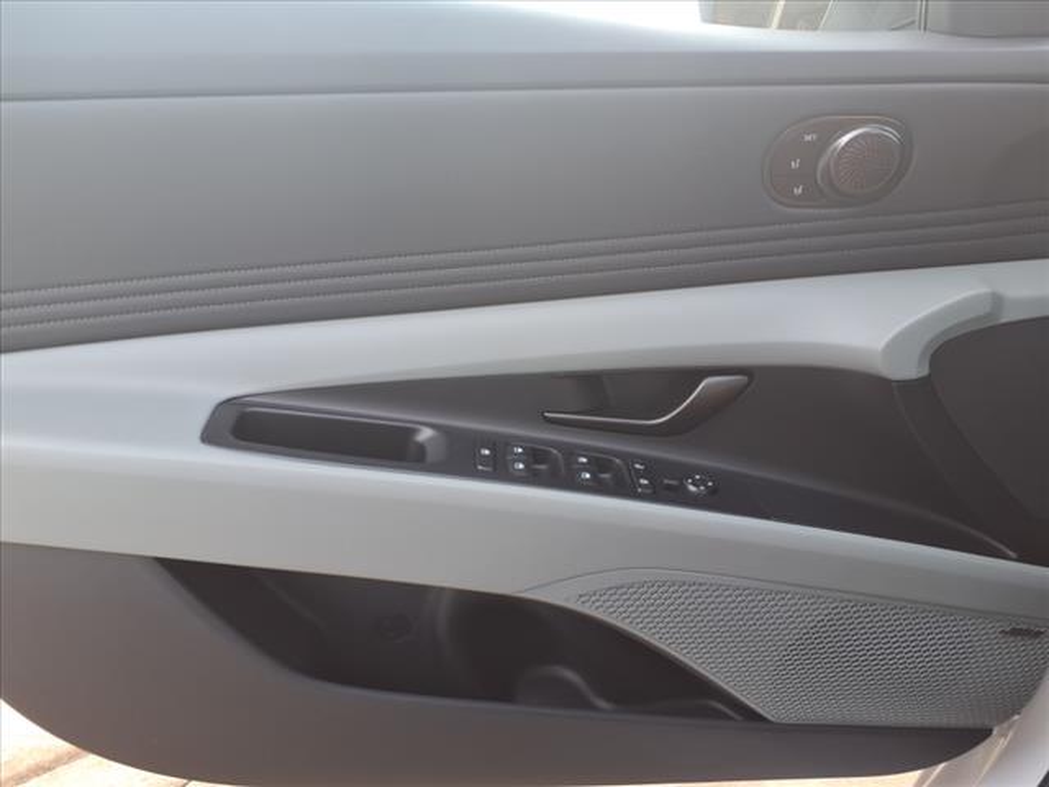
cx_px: 524
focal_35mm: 27
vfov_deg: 51.4
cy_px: 394
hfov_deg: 65.3
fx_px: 818
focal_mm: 3.58
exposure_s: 1/120
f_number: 1.9
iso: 64
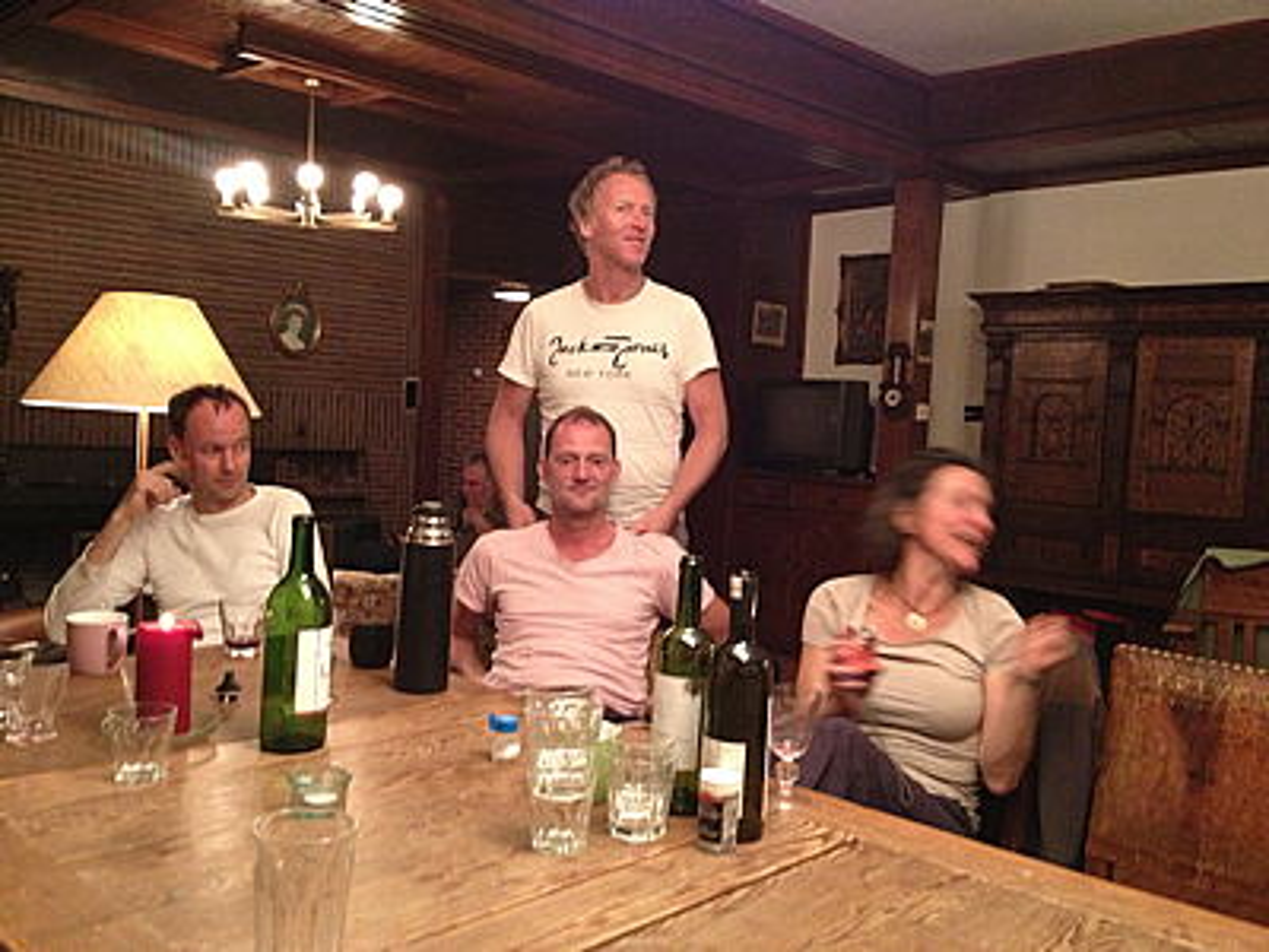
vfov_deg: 40.7
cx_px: 634
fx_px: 1283
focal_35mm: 35
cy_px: 476
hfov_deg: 52.6
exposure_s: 1/15
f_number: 2.4
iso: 500
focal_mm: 4.28
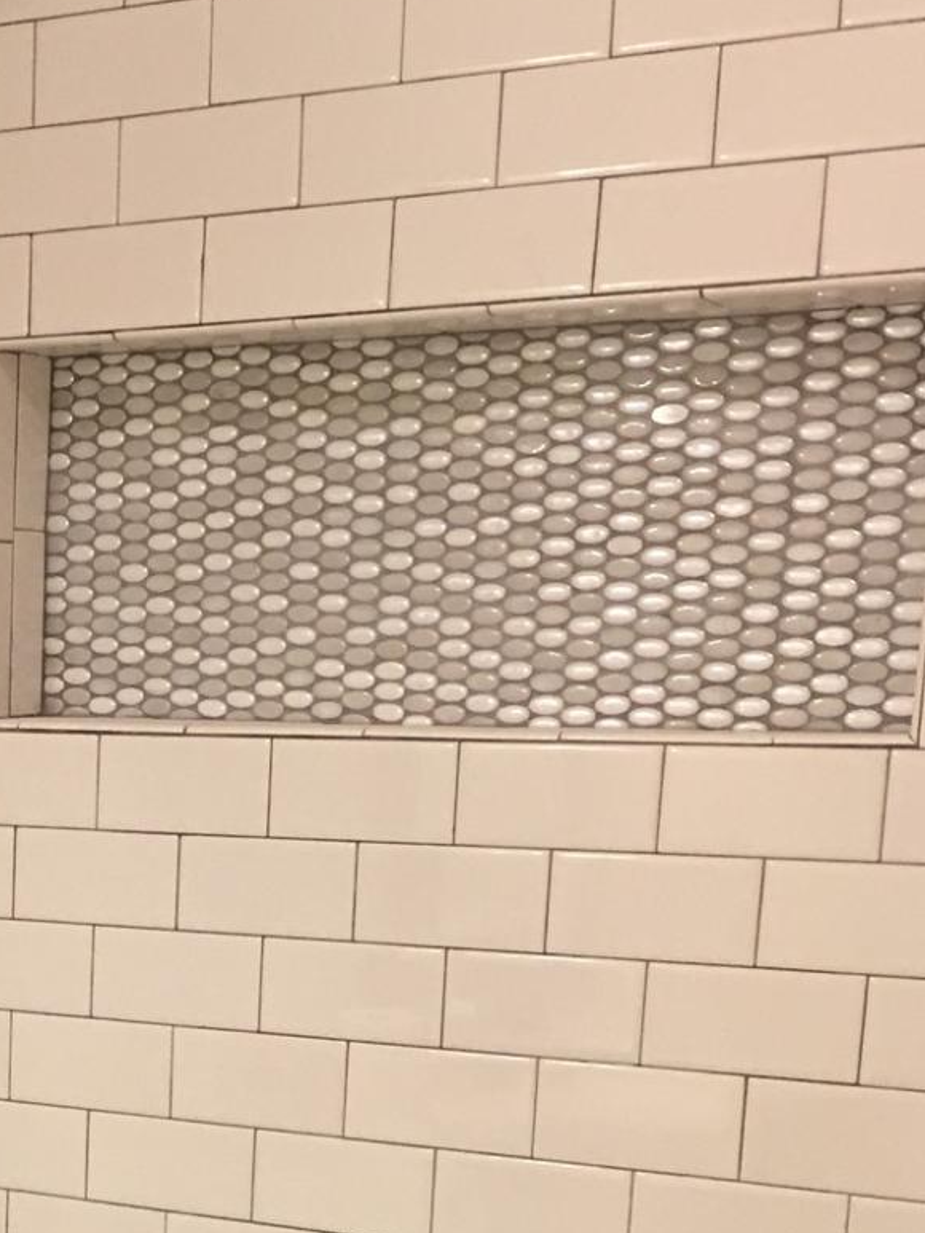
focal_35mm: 75
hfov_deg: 18.7
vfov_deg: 24.6
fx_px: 2671
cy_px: 1265
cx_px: -150
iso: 64
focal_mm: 4.15
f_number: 2.2
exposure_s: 1/15
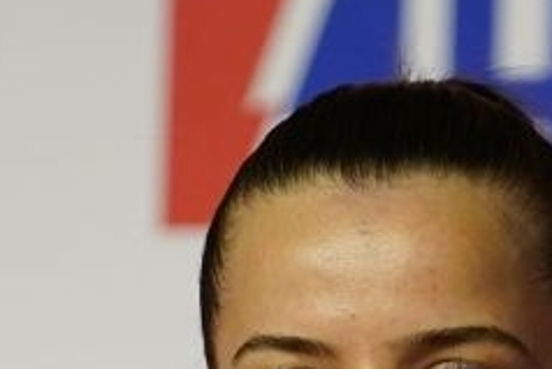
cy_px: 1086
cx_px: 902
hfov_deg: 1.4
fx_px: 22630
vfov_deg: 0.9
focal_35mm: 1475
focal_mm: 195
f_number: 2.8
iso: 640
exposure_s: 1/250
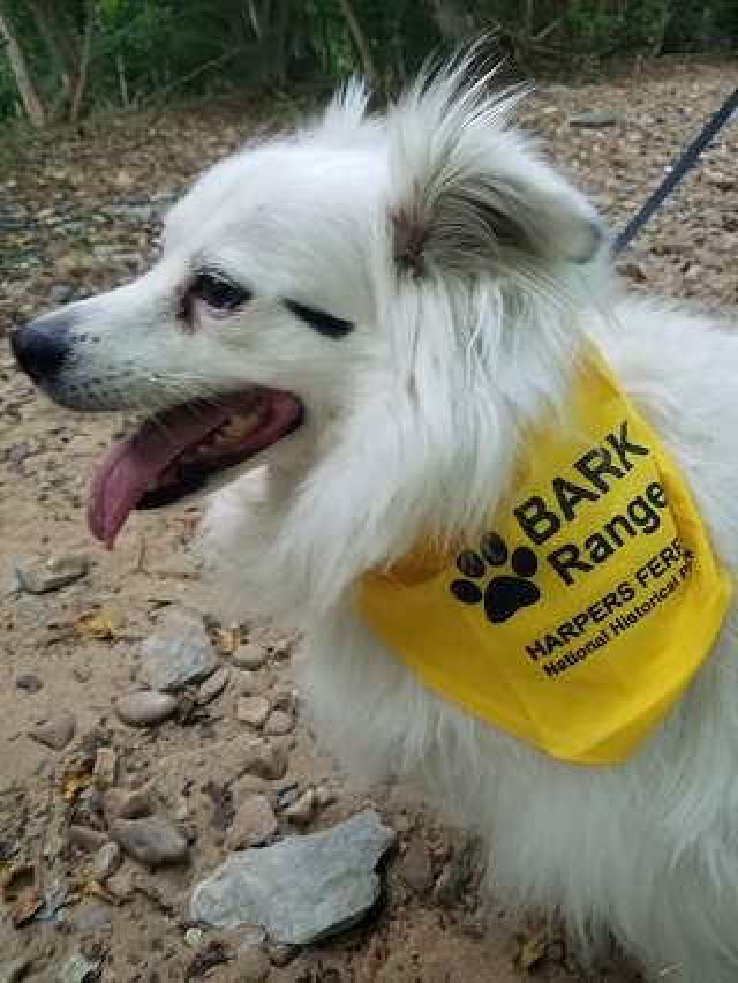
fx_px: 738
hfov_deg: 53.1
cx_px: 369
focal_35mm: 26
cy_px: 492
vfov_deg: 67.3
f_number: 1.7
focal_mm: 4.2
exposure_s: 1/60
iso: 200
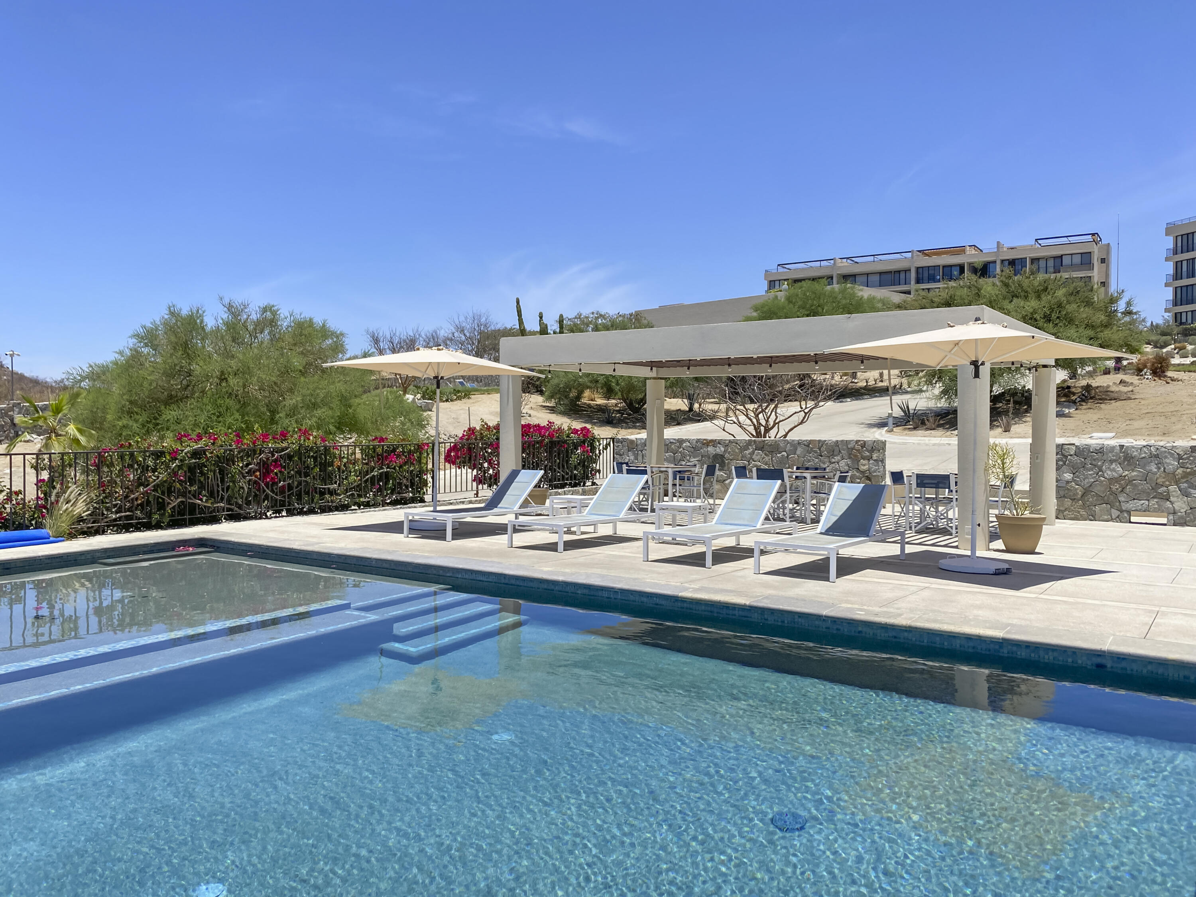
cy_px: 448
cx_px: 598
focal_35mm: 26
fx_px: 898
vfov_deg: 53.1
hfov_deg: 67.3
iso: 32
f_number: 1.8
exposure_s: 1/4000
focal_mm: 4.25
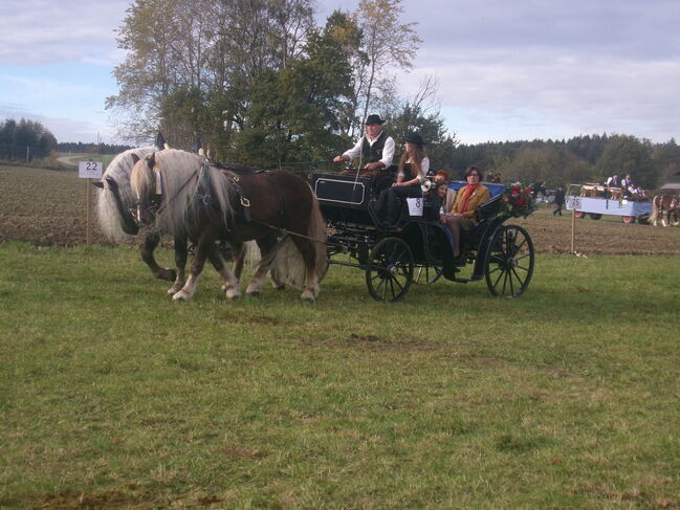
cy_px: 255
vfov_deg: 21.3
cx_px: 340
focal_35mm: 69
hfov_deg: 28.2
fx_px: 1356
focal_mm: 12.3
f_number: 4.7
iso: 100
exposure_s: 1/250
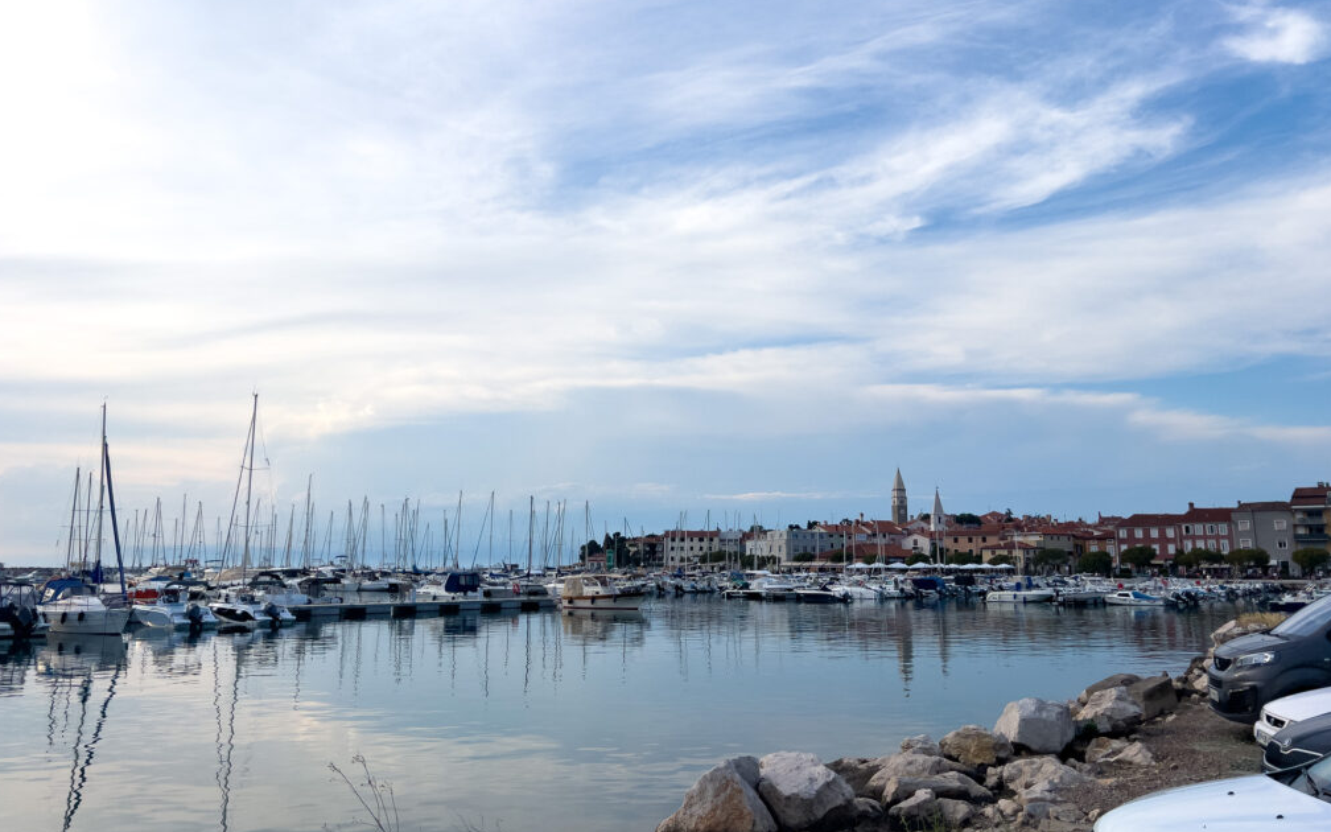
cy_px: 372
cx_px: 669
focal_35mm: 28
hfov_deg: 66.5
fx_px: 1016
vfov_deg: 44.5
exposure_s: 1/3500
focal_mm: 5.7
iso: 50
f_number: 1.5
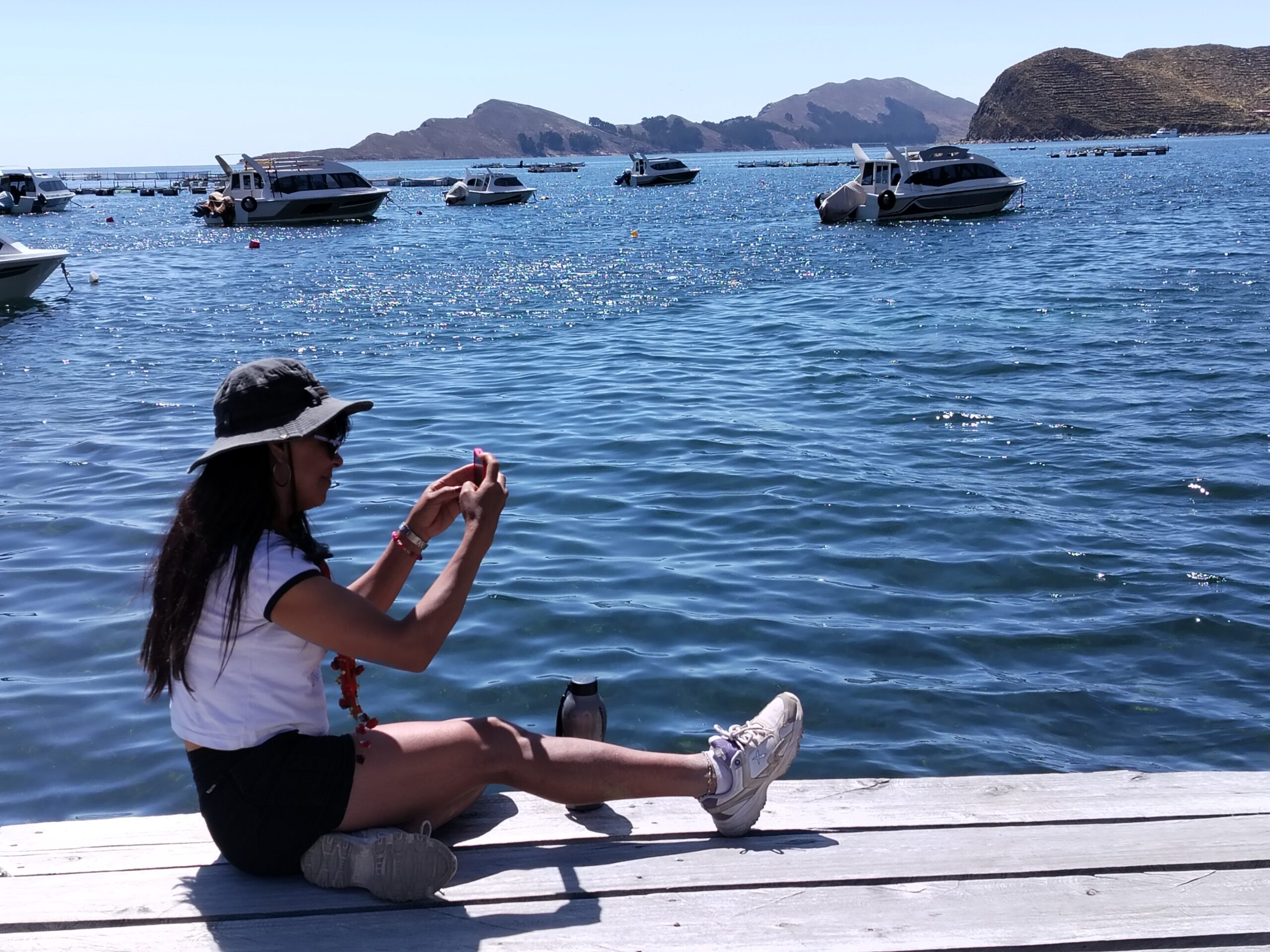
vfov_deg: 30.3
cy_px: 476
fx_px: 1761
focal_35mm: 48
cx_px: 635
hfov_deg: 39.7
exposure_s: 1/912
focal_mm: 5.25
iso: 100
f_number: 1.75
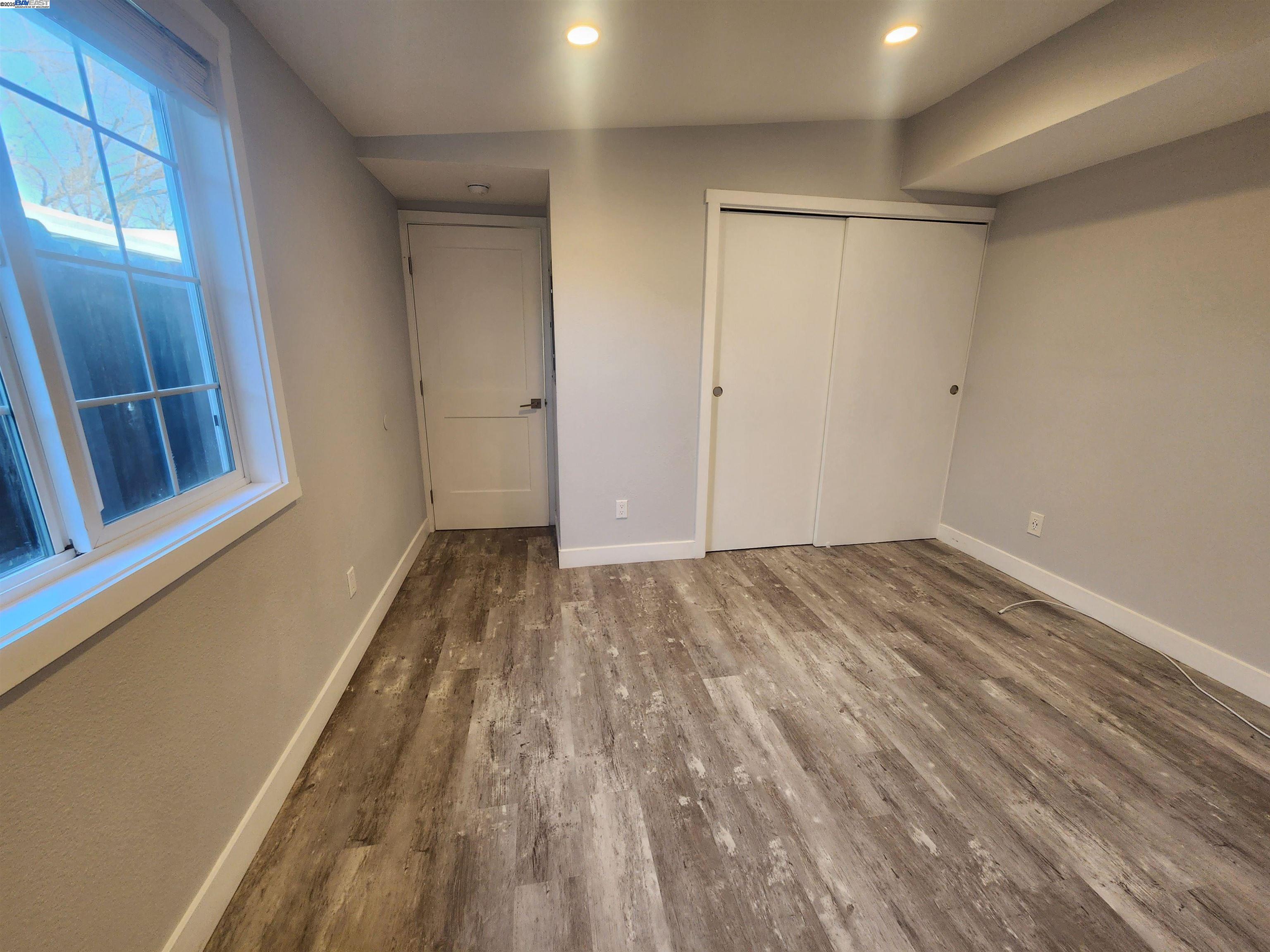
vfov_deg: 89.9
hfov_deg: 106.2
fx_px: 477
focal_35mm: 13
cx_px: 635
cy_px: 476
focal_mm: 2.2
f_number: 2.2
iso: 160
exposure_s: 1/60
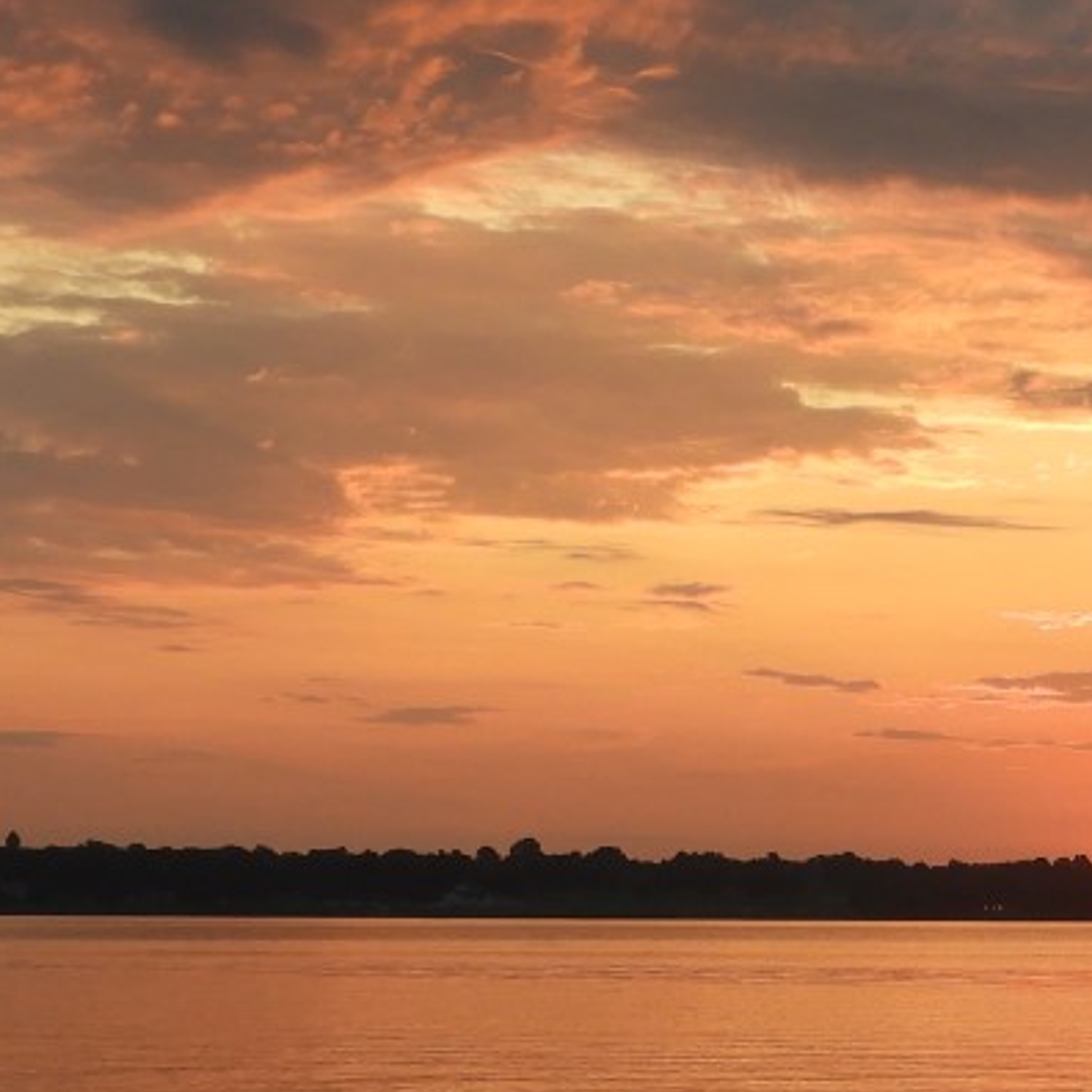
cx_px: 1161
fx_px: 3783
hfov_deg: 16.0
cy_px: 703
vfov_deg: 16.4
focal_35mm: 106
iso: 100
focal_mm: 5.9
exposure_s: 1/160
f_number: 3.6
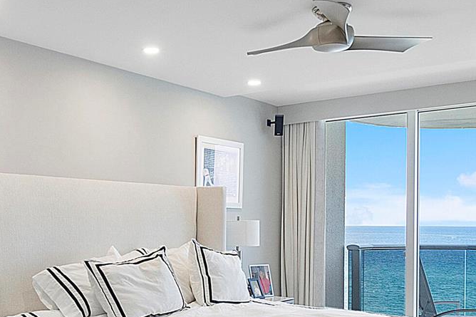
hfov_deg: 42.2
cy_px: 232
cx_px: 157
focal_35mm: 46
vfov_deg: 28.9
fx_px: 608
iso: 250
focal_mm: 10
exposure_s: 1/25
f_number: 8
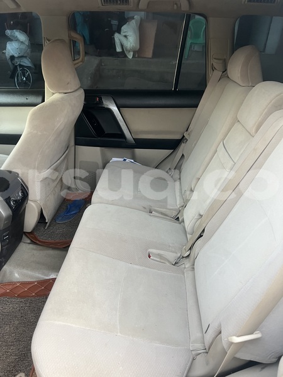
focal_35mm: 26
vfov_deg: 67.3
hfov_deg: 53.1
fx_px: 283
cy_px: 188
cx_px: 142
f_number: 1.5
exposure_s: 1/60
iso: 160
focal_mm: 5.7
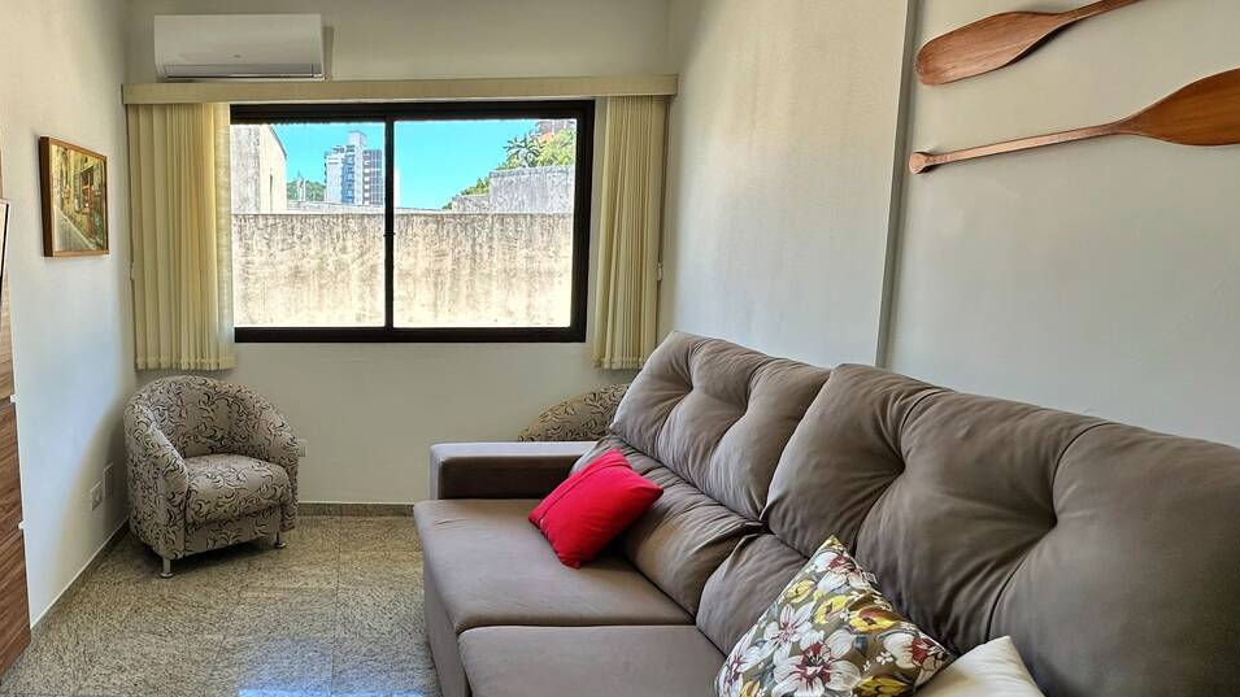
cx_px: 331
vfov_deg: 49.5
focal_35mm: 23
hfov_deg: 73.9
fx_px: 756
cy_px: 348
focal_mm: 2.22
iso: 40
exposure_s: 1/194
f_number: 2.2
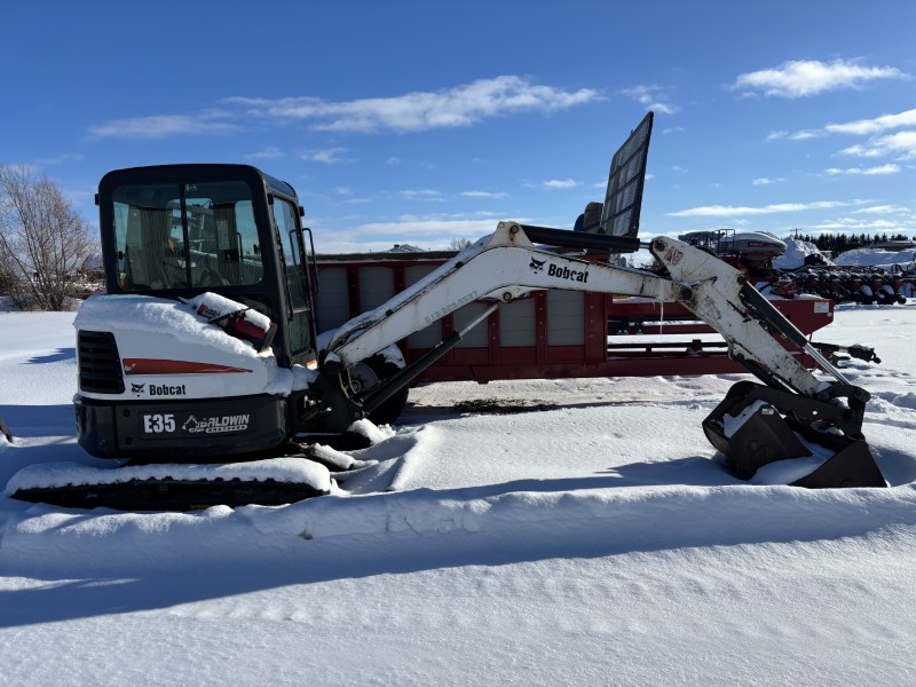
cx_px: 458
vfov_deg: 53.1
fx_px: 688
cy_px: 344
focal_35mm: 26
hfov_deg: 67.3
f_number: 1.6
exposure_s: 1/7194
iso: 50
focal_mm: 5.96
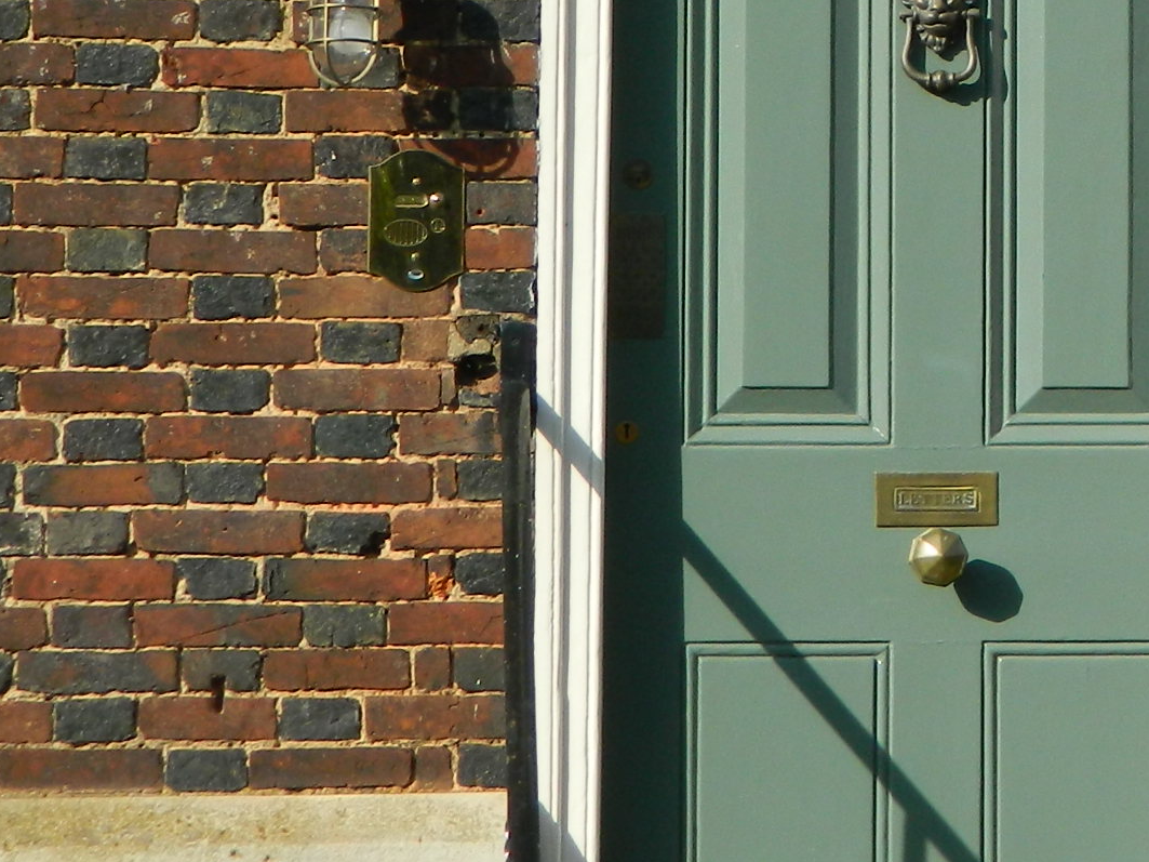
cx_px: 1221
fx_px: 8563
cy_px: -36
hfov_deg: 7.6
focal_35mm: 258
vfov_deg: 5.7
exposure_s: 1/640
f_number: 4.2
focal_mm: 15.1
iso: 80
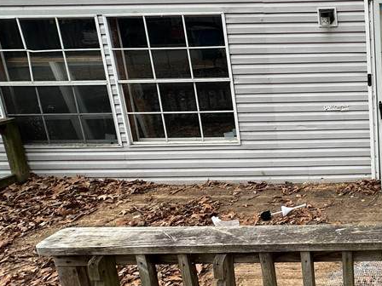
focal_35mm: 32
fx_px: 353
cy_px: 99
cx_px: 417
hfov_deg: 44.1
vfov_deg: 43.6
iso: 40
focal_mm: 2.22
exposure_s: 1/430
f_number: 2.2
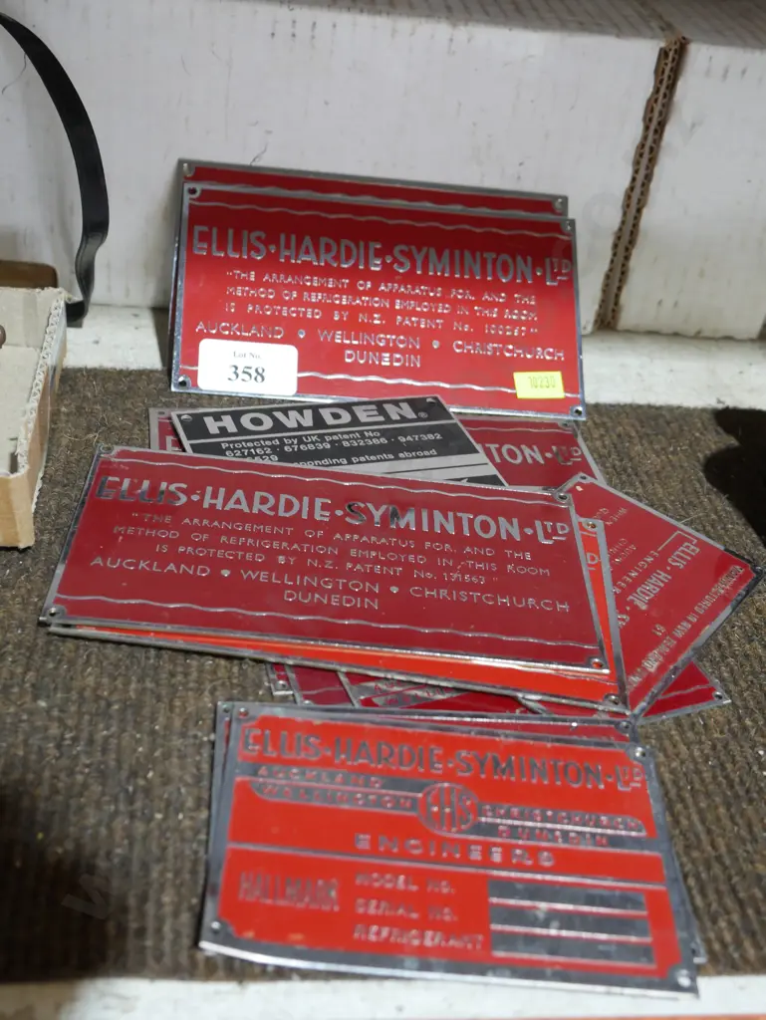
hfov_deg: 36.0
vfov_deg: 46.8
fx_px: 1179
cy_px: 510
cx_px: 383
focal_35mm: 40
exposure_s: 1/60
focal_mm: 20
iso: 1000
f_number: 4.5
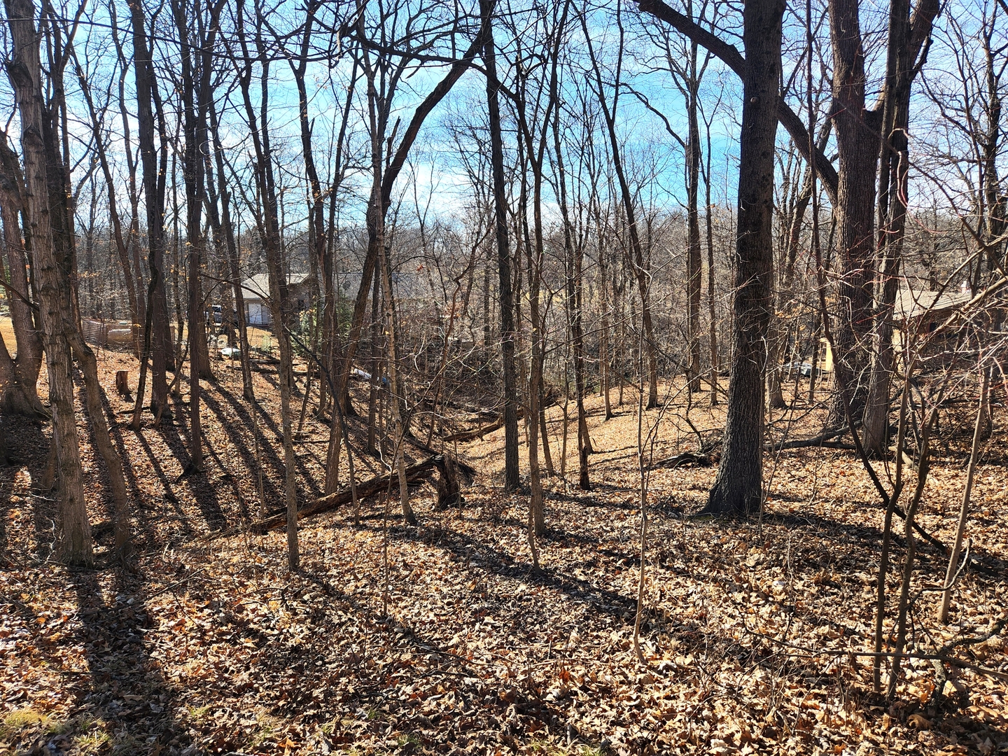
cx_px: 504
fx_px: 670
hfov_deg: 73.9
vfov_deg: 58.9
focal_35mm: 23
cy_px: 378
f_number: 1.8
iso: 20
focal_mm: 5.4
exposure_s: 1/734
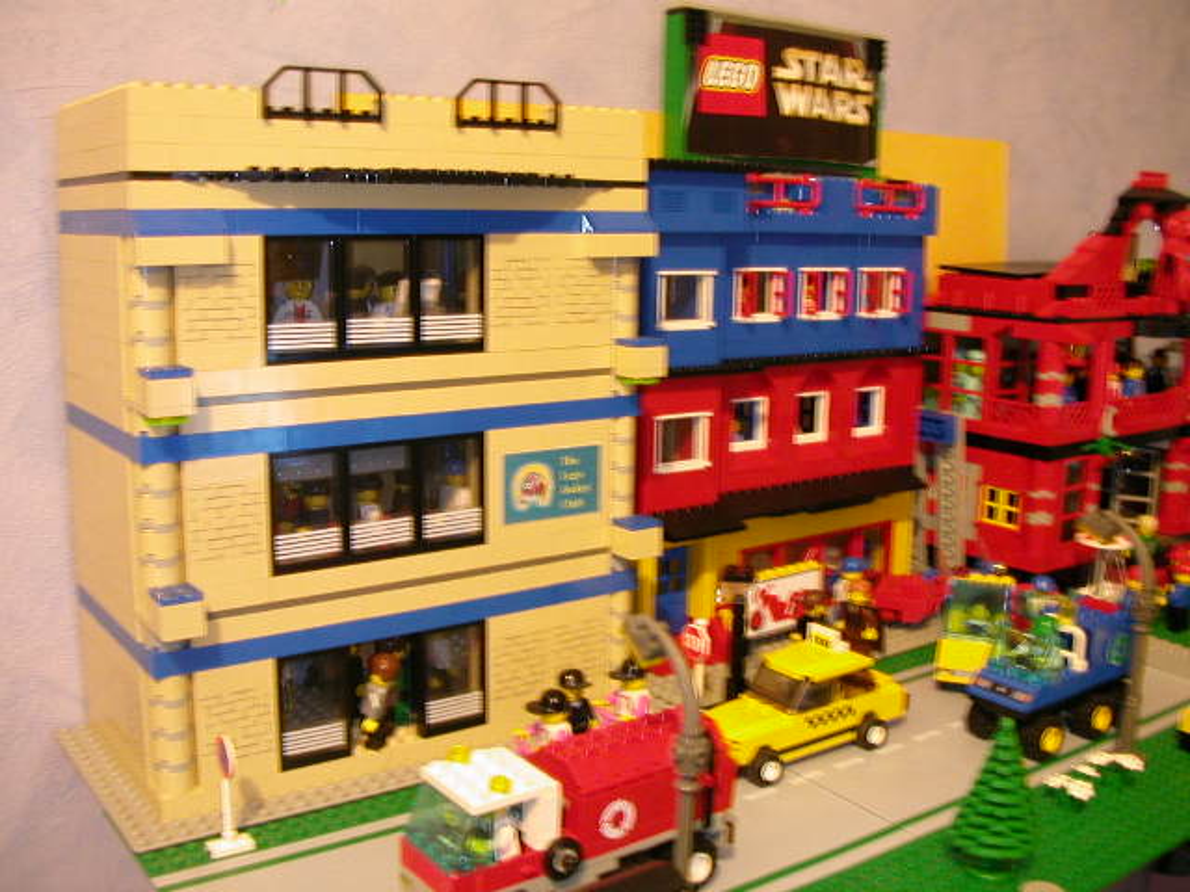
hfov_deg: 50.1
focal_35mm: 37
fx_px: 1272
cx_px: 595
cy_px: 446
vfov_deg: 38.7
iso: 200
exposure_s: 1/1.7
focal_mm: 5.6
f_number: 2.7
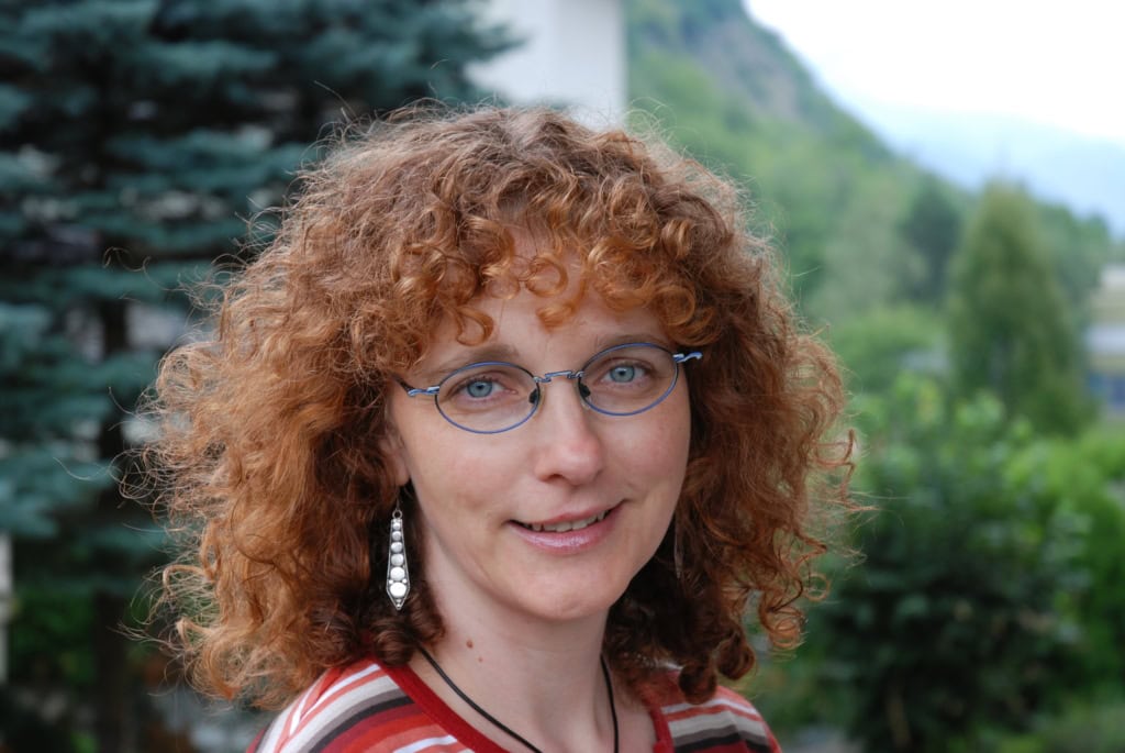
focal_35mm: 82
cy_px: 376
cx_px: 562
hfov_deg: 24.6
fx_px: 2581
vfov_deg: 16.6
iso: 280
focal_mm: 55
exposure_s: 1/125
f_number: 4.5
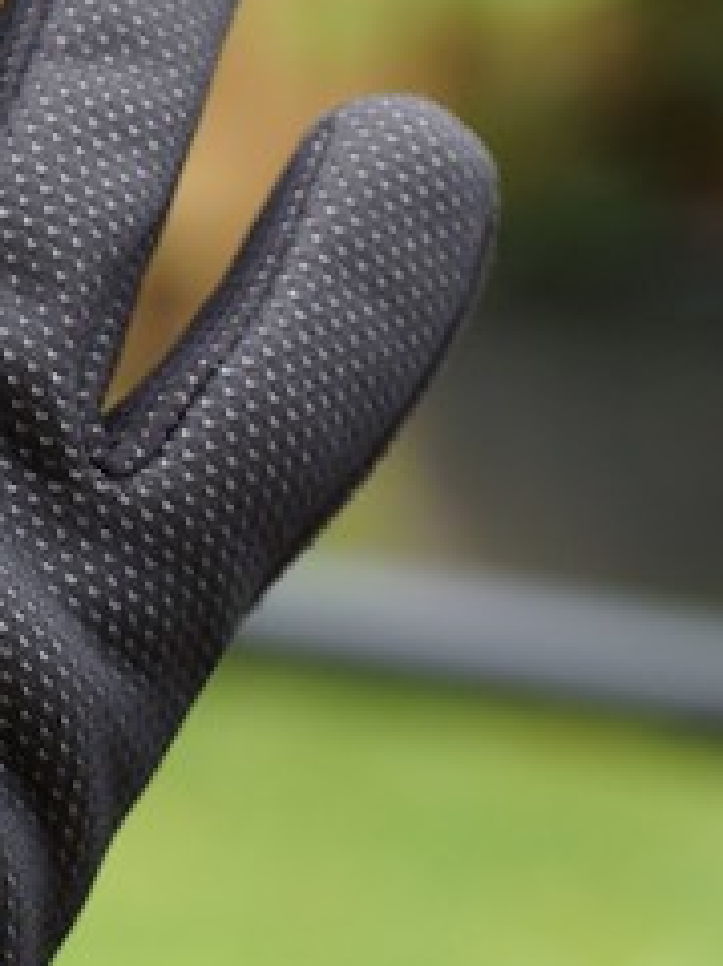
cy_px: 483
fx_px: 12097
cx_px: -263
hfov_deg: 3.4
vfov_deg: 4.6
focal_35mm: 434
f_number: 5.6
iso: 250
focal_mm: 90
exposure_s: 1/160
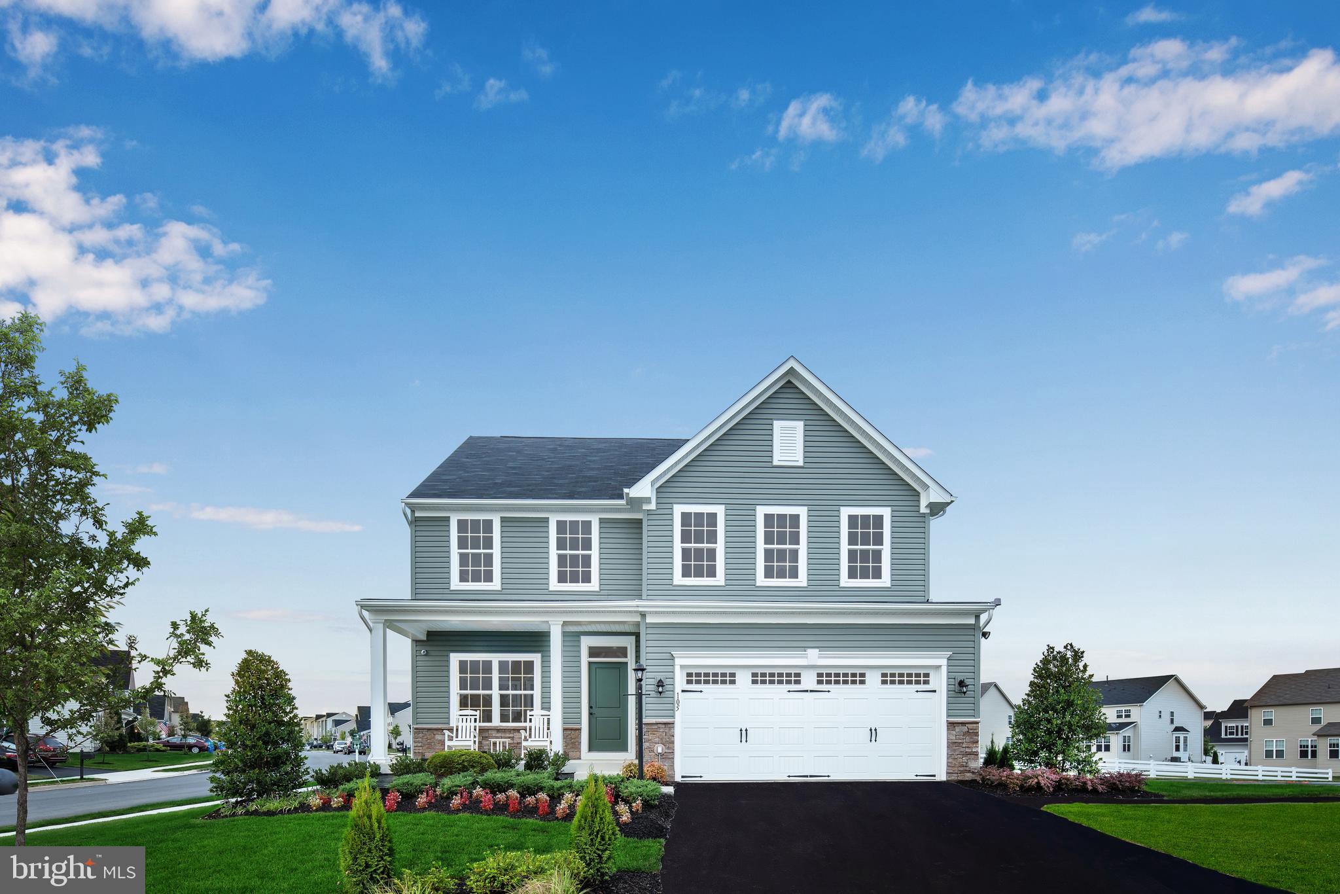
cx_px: 670
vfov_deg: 64.6
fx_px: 707
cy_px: 447
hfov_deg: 86.9
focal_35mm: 19
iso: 200
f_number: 8
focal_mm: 19
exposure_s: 1/80
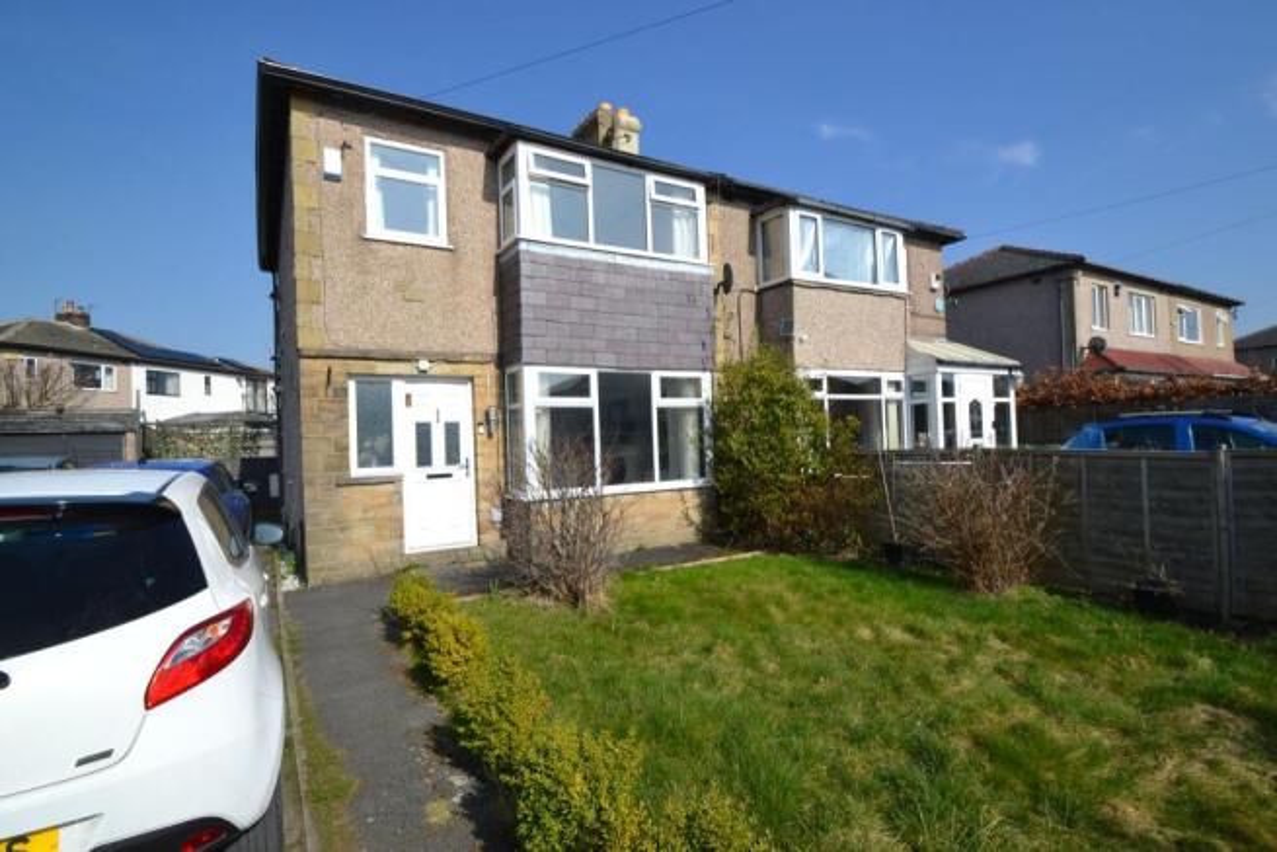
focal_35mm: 16
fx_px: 585
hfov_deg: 95.0
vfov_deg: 72.1
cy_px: 426
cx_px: 638
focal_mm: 11
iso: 100
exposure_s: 1/250
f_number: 8
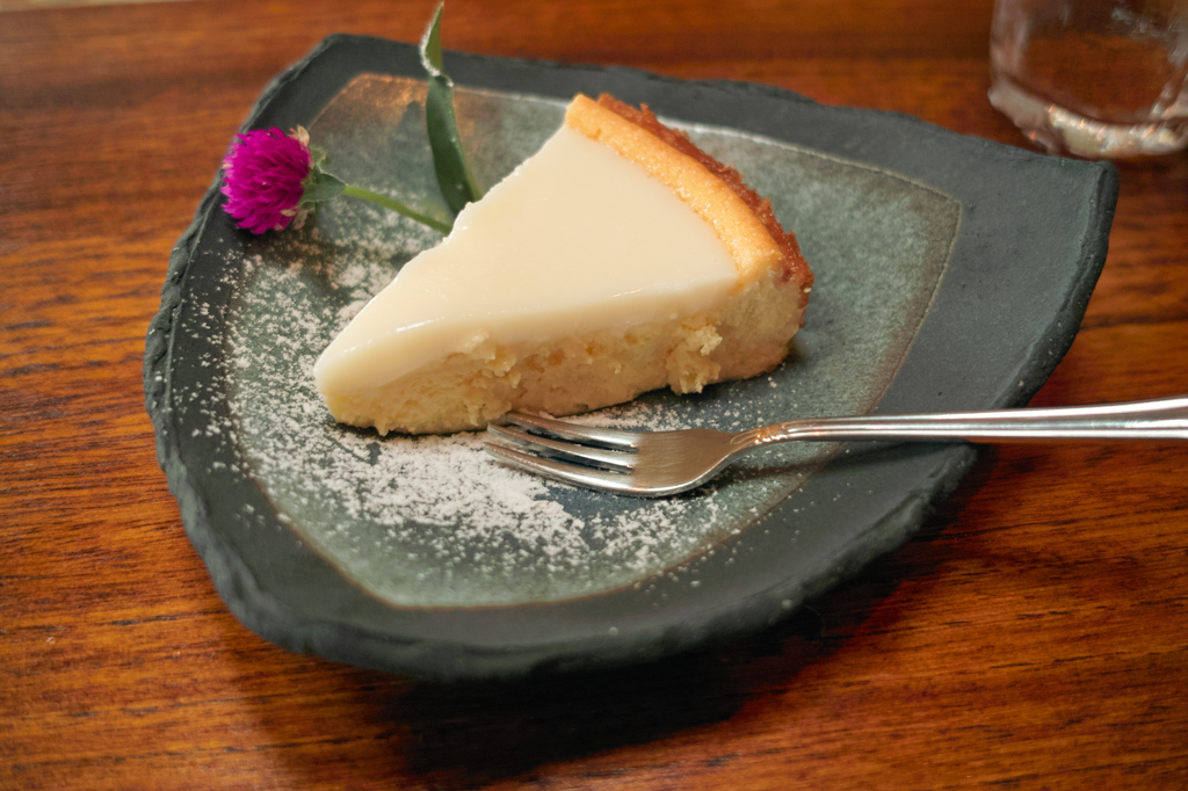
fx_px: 1352
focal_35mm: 41
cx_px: 594
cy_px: 396
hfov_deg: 47.4
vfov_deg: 32.6
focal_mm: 24.2
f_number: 2.8
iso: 400
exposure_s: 1/80
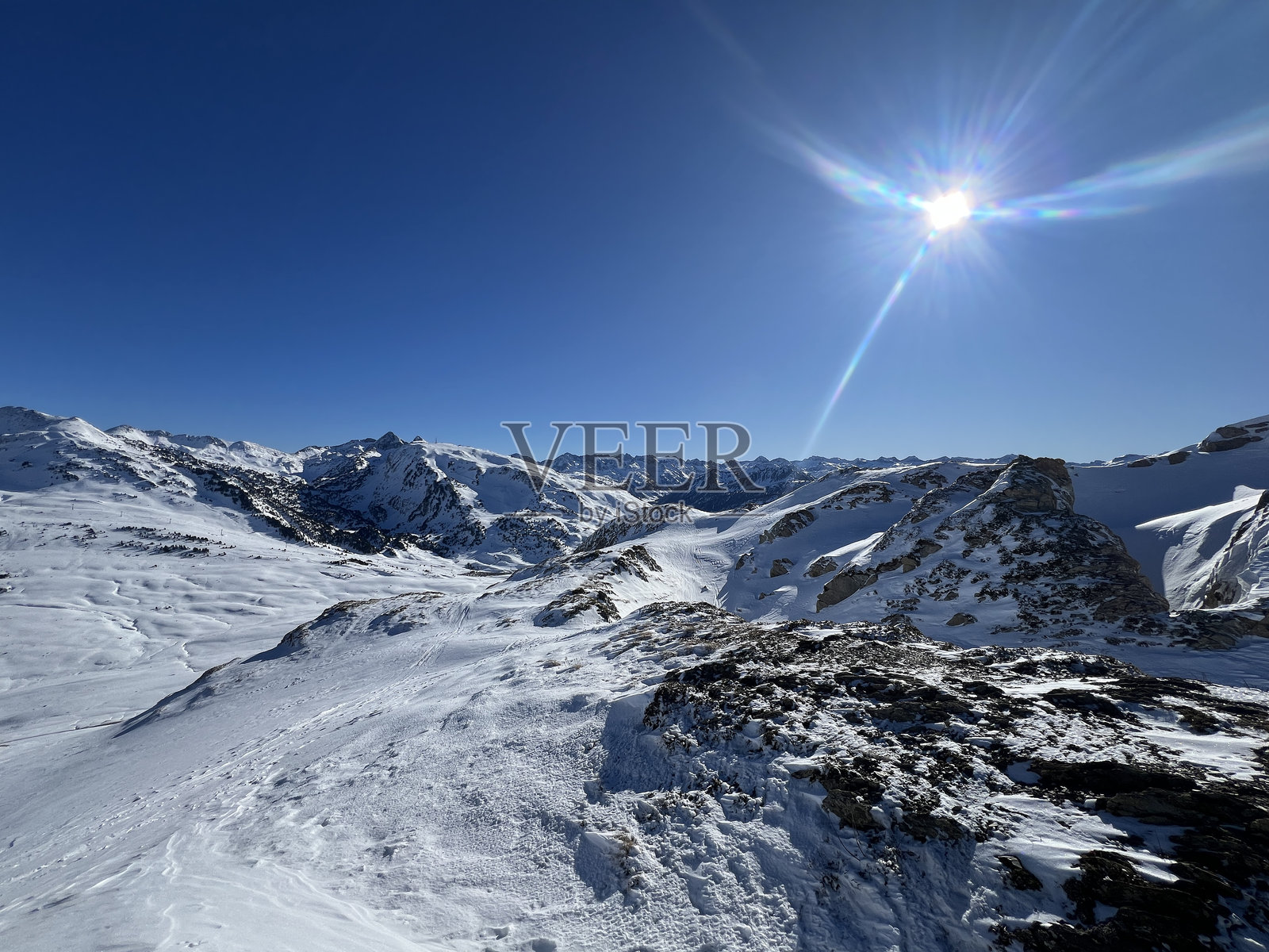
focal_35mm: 13
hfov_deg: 106.2
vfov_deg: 89.9
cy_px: 476
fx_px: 477
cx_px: 634
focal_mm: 1.57
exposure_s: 1/5000
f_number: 1.8
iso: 32
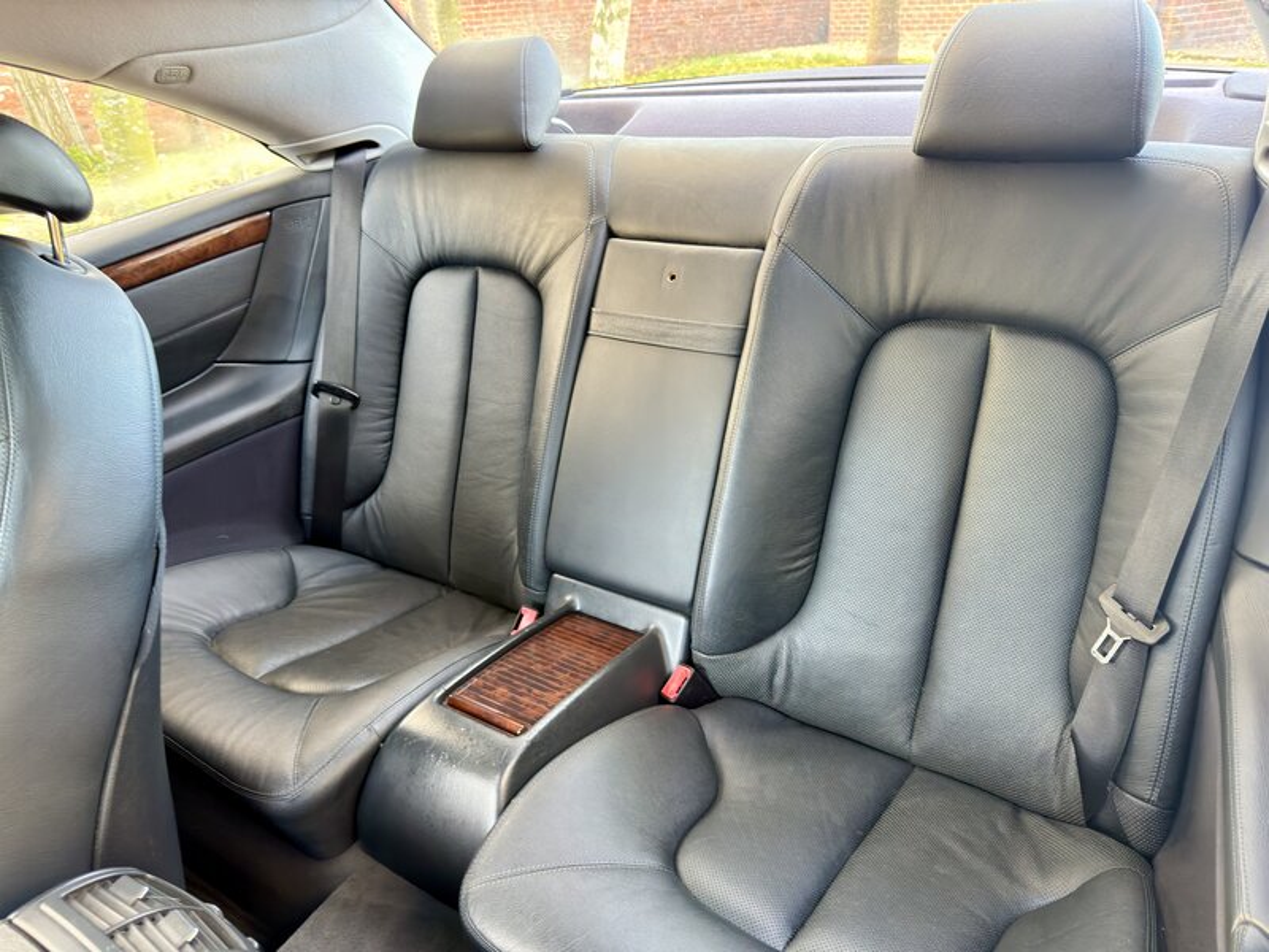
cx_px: 634
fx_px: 880
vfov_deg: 56.8
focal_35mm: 24
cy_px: 476
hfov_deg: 71.6
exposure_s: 1/40
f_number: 1.78
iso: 400
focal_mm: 6.76
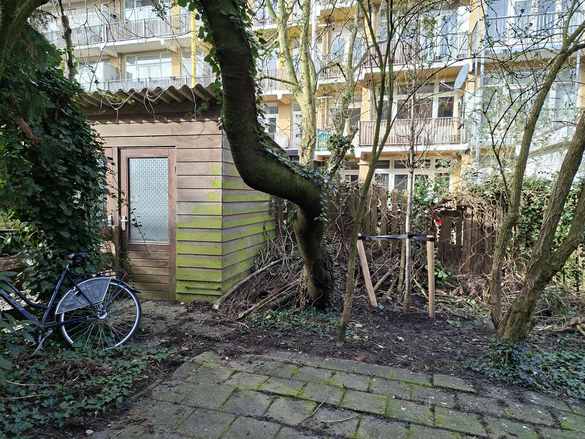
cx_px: 292
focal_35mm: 23
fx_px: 389
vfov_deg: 58.9
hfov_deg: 73.9
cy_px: 220
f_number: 1.8
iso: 50
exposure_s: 1/365
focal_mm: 5.54
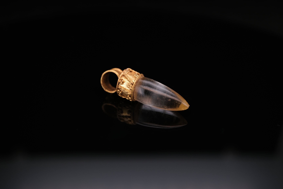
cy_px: 94
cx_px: 142
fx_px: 354
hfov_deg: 43.6
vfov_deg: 29.9
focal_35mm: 45
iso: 160
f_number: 5.6
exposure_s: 1/180
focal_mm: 30
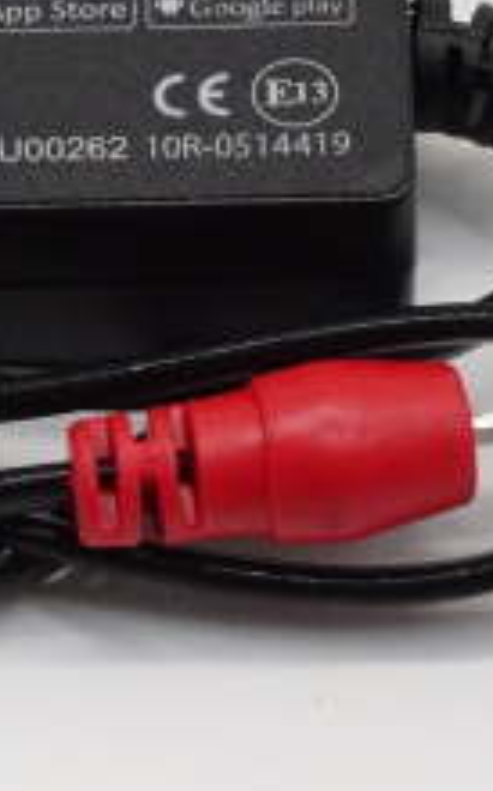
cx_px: -151
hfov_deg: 3.3
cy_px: 439
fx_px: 8449
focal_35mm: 392
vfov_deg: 5.4
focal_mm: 21.66
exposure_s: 1/160
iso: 640
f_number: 5.6
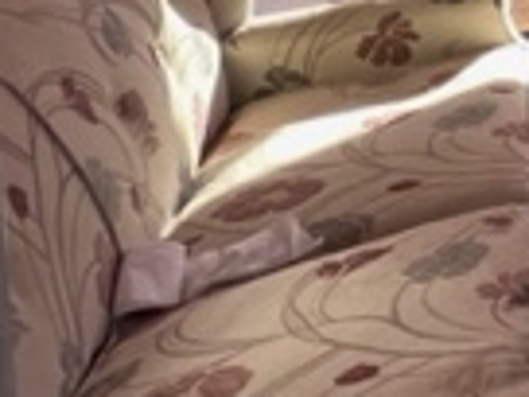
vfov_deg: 18.2
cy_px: -343
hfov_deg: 15.8
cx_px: 1237
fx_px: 932
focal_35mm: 61
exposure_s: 1/99
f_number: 1.8
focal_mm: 1.57
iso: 50
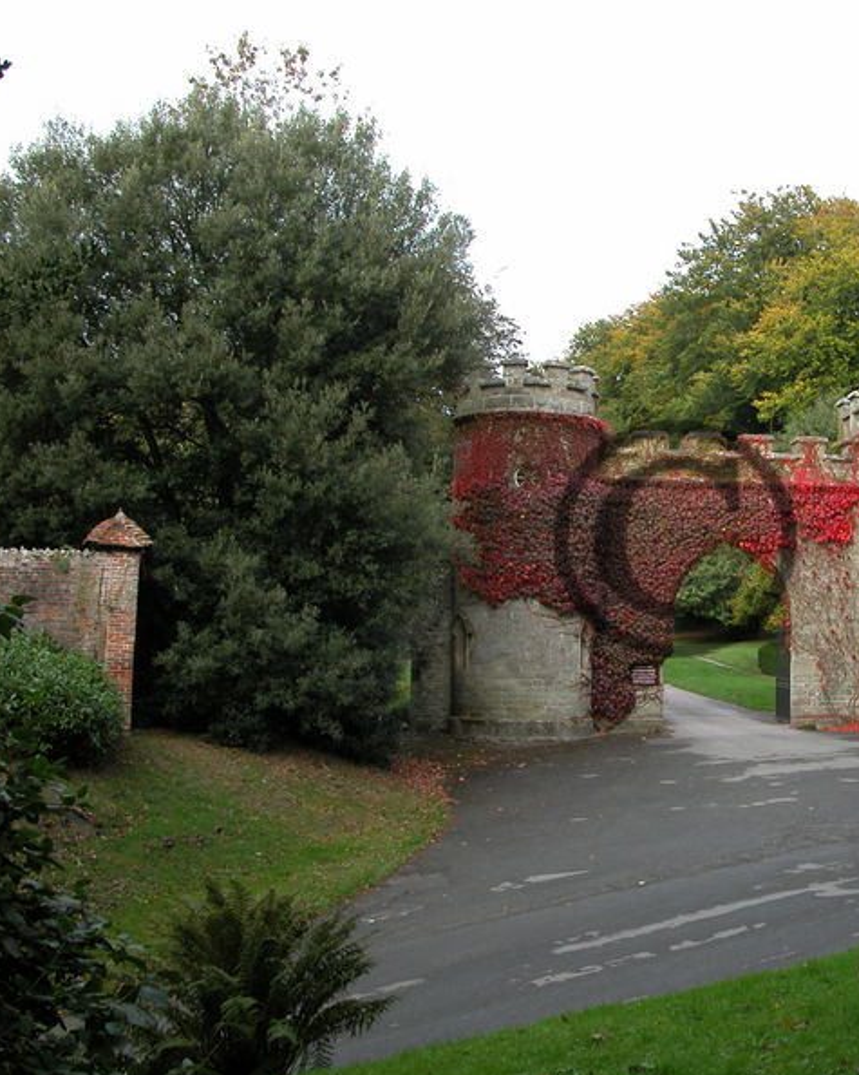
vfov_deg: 40.3
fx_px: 1462
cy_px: 539
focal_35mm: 46
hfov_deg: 32.0
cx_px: 675
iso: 100
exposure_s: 1/107
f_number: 4
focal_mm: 8.9
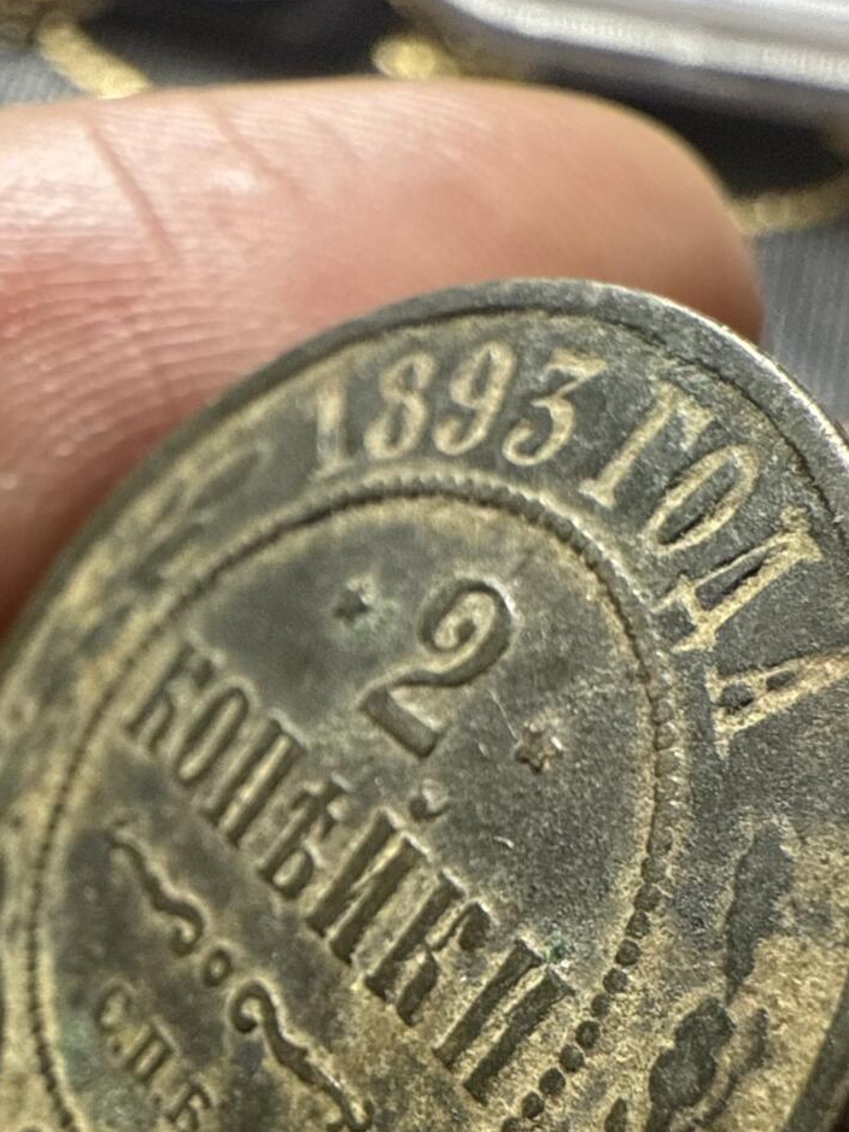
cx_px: 426
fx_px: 1505
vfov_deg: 39.8
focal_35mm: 46
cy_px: 887
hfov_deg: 31.5
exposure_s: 1/99
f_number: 2.2
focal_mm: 2.22
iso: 250
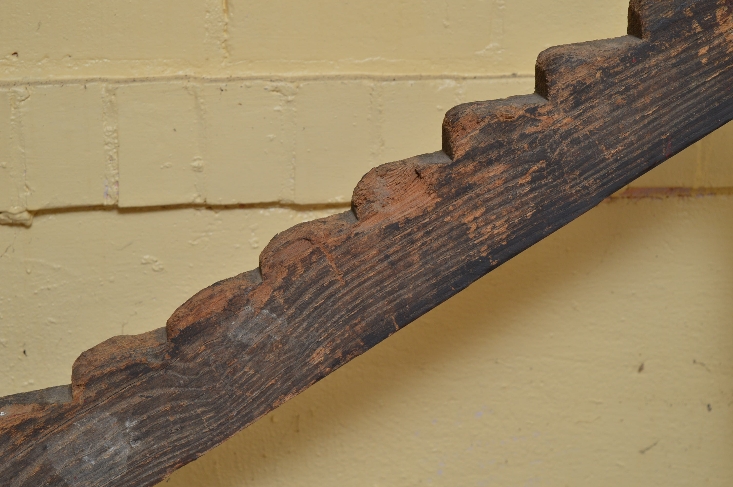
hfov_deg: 24.6
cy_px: 244
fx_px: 1678
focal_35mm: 82
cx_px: 366
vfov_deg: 16.5
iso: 400
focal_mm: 55
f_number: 6.3
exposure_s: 1/60
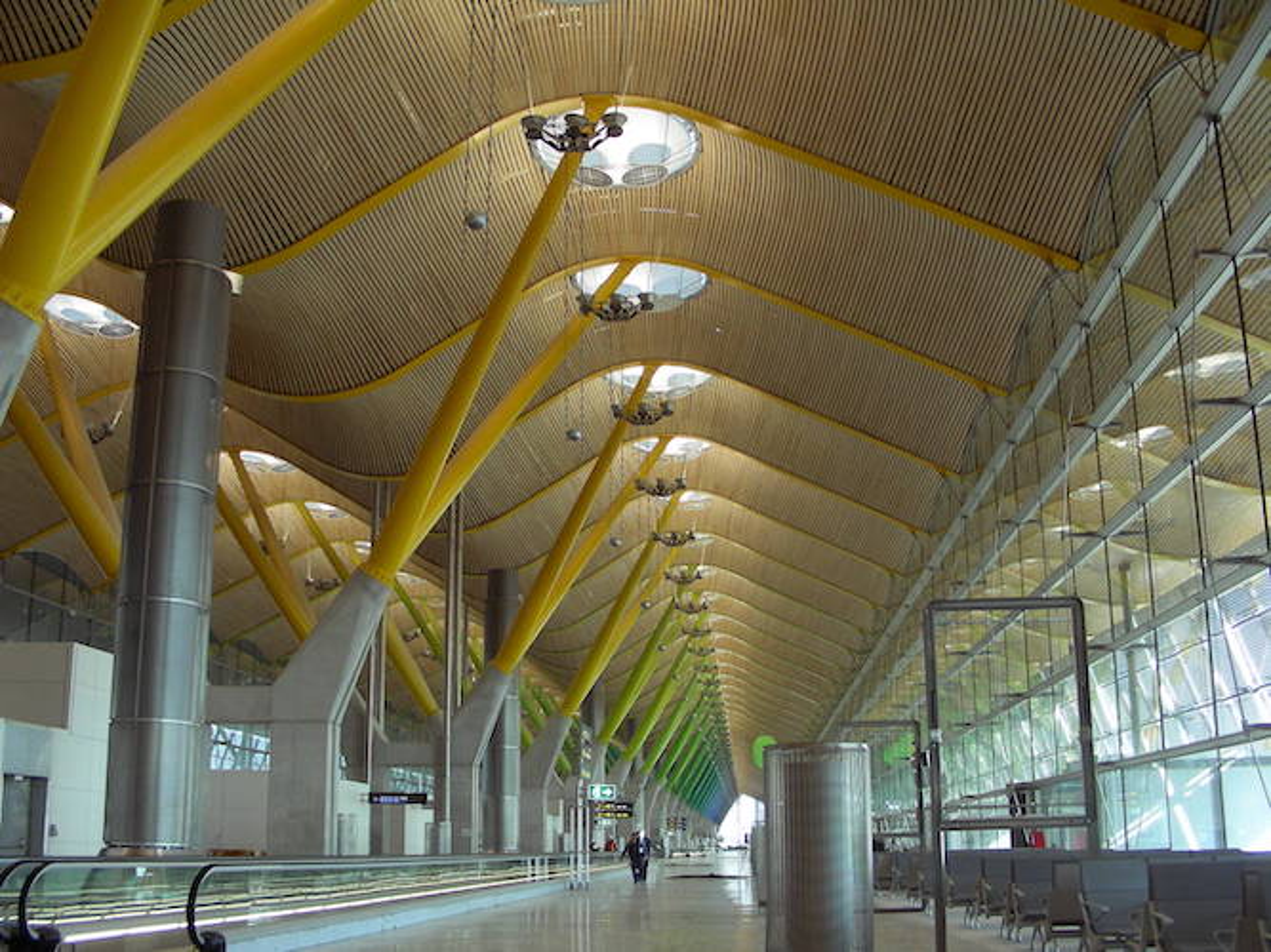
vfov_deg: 37.7
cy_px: 476
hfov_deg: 49.0
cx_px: 636
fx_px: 1395
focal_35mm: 38
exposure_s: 1/38.3
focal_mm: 6.3
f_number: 3.5
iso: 50
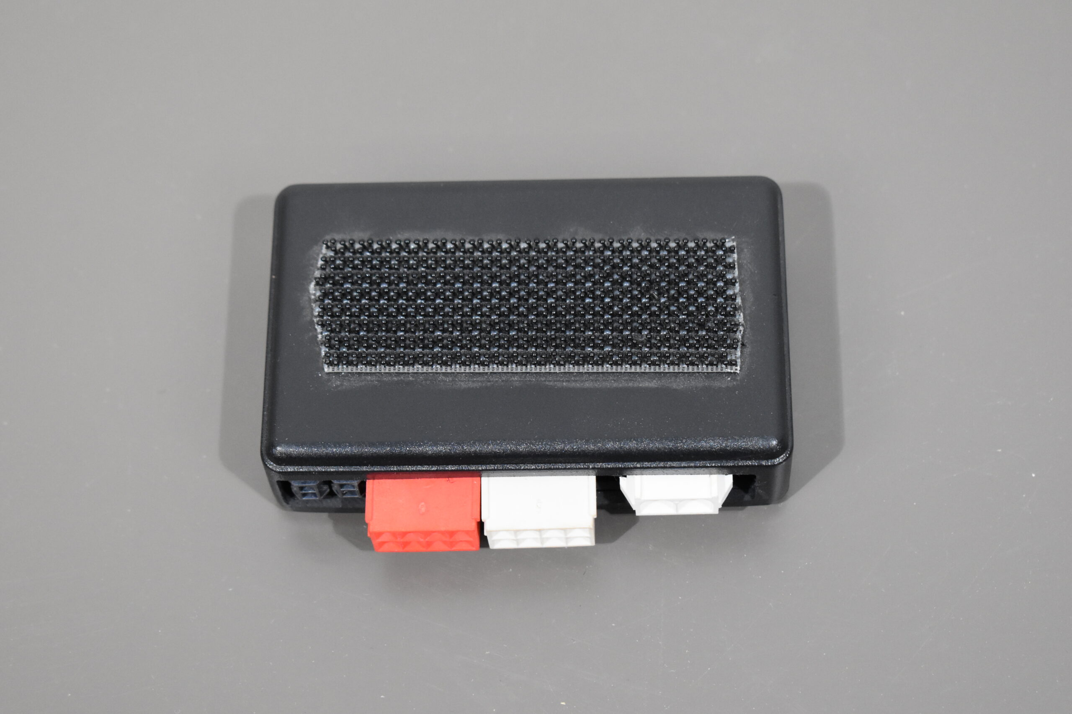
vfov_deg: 16.6
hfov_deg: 24.6
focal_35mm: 82
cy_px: 357
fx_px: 2457
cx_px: 536
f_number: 5.6
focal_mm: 55
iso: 2200
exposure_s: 1/125
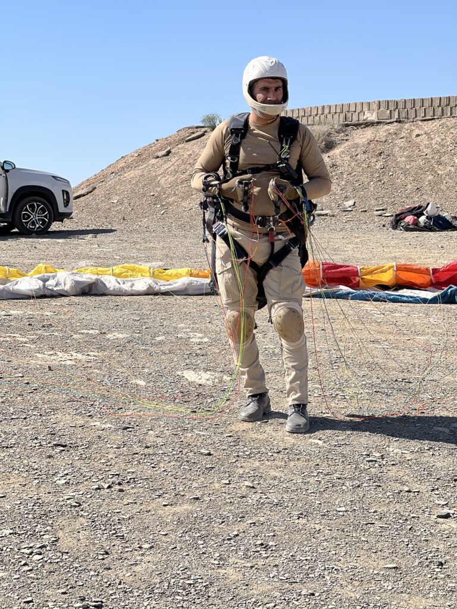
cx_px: 228
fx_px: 1355
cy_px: 304
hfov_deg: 19.1
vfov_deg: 25.3
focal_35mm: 77
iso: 32
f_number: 2.8
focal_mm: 9
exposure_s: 1/779
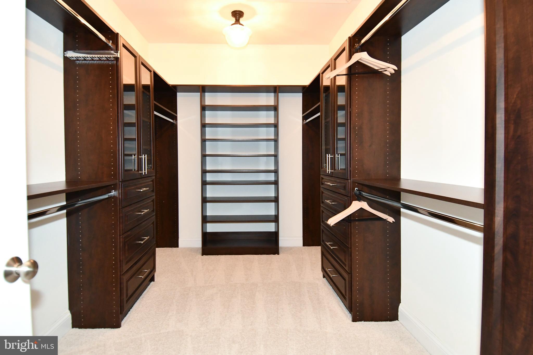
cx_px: 266
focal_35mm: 18
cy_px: 178
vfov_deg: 67.4
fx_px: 266
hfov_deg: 90.0
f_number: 4
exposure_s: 1/60
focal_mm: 12
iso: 2200
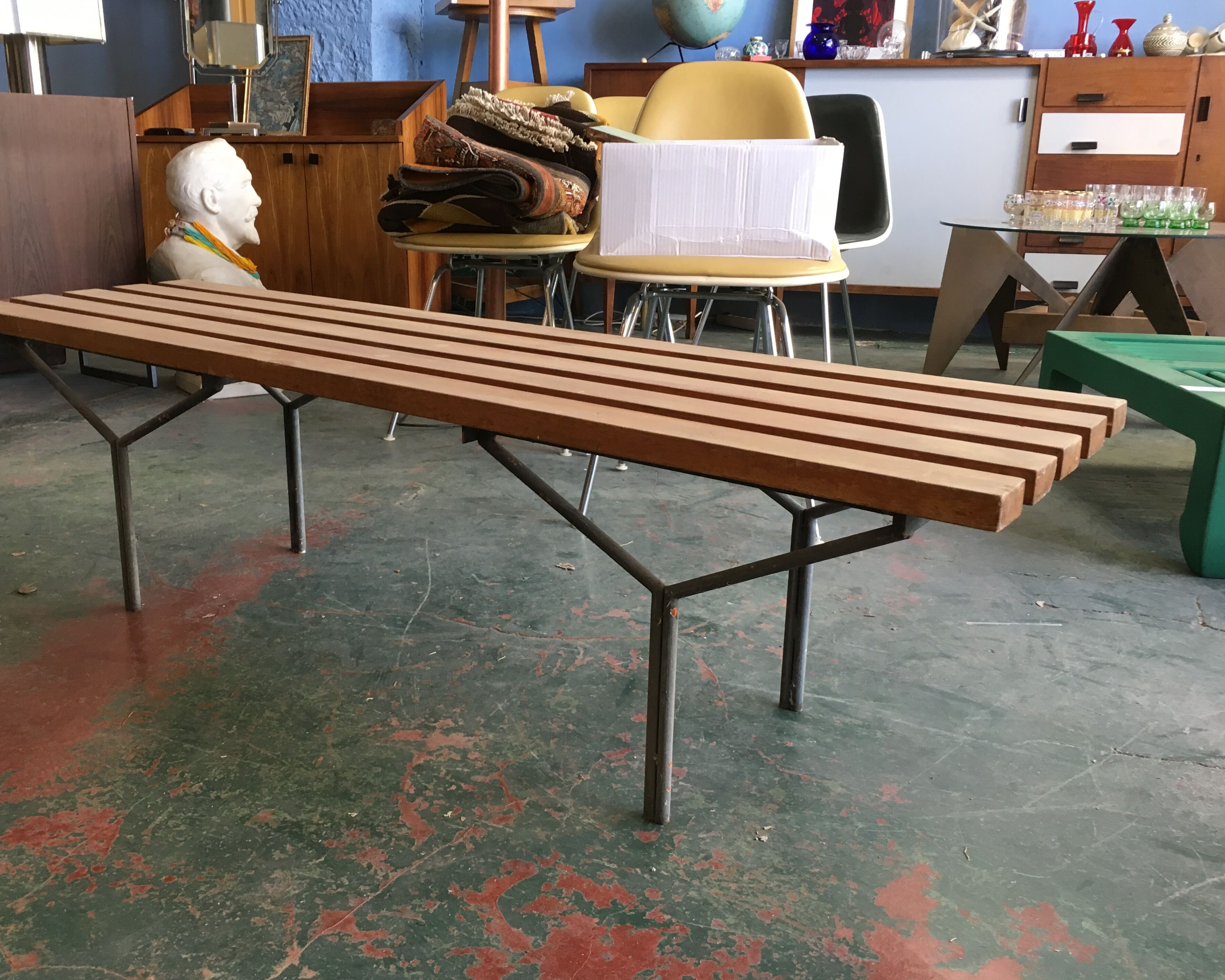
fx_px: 1160
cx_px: 540
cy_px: 477
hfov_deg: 55.5
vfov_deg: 45.8
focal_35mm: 32
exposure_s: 1/33
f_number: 2.2
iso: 100
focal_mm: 4.15
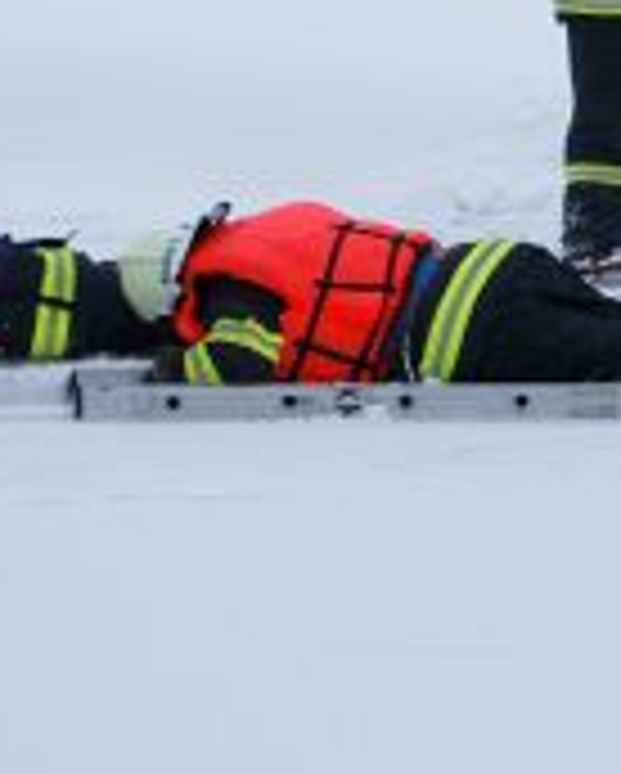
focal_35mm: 248
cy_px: 63
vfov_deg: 7.8
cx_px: 886
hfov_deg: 6.2
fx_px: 5676
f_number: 7.1
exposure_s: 1/200
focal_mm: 55
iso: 100
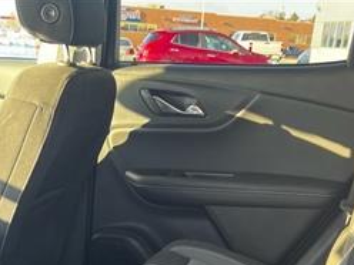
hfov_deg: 28.8
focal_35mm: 67
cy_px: 341
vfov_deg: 20.2
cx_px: 126
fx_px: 685
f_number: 1.5
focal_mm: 5.7
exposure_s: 1/121
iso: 100
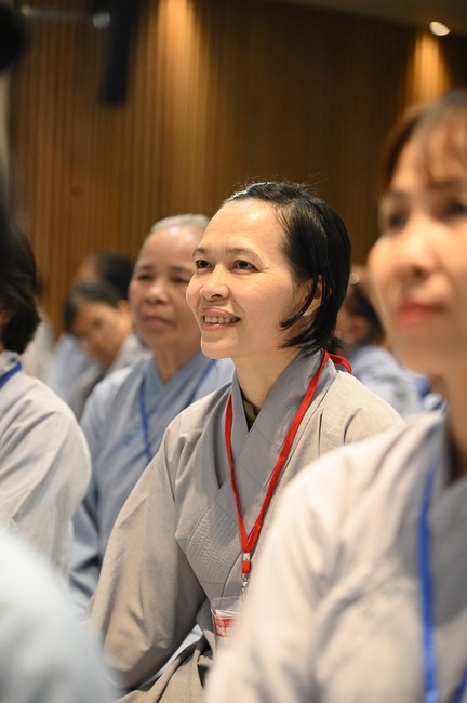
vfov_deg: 17.1
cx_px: 234
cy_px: 352
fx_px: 2340
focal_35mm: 120
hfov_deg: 11.4
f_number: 4
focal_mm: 120
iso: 6400
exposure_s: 1/250
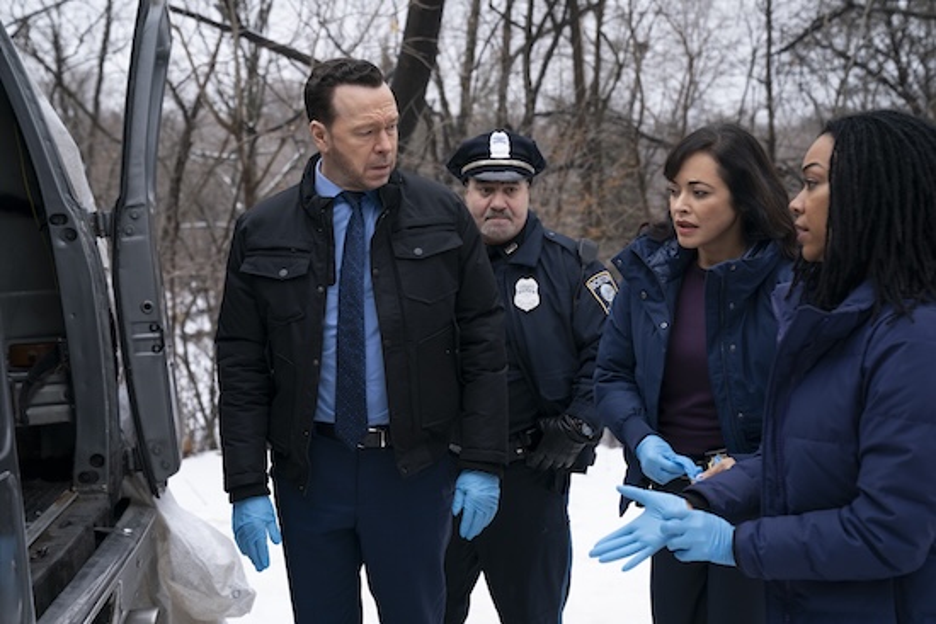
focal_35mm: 52
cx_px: 468
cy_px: 312
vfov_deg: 26.0
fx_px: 1352
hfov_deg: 38.2
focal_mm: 52
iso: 200
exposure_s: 1/160
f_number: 4.5
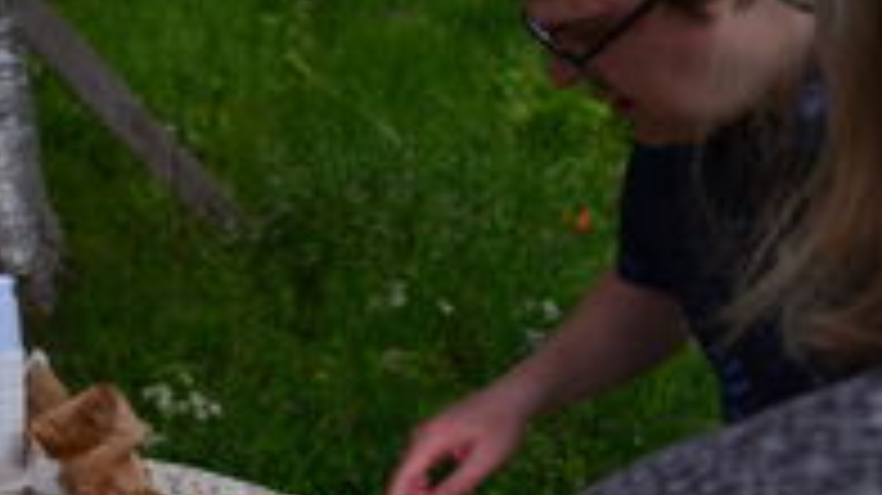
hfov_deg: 25.4
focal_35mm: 81
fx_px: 1893
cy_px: 580
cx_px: 92
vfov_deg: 14.5
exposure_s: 1/200
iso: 100
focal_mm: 38
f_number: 7.1
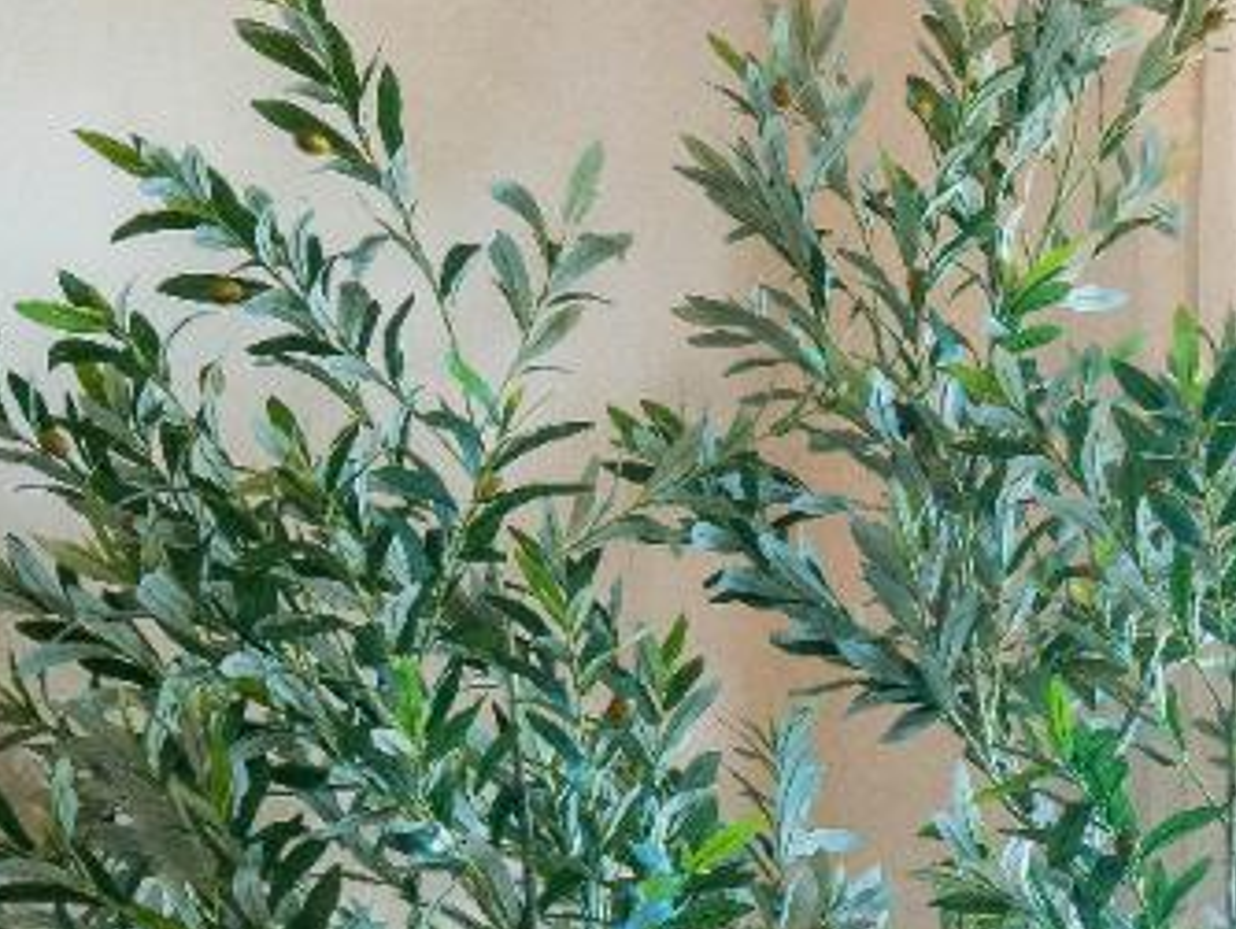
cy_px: 1251
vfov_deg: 9.6
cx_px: 2439
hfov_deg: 11.8
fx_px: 5395
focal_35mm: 151
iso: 100
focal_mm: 35
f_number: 14
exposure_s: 1/4
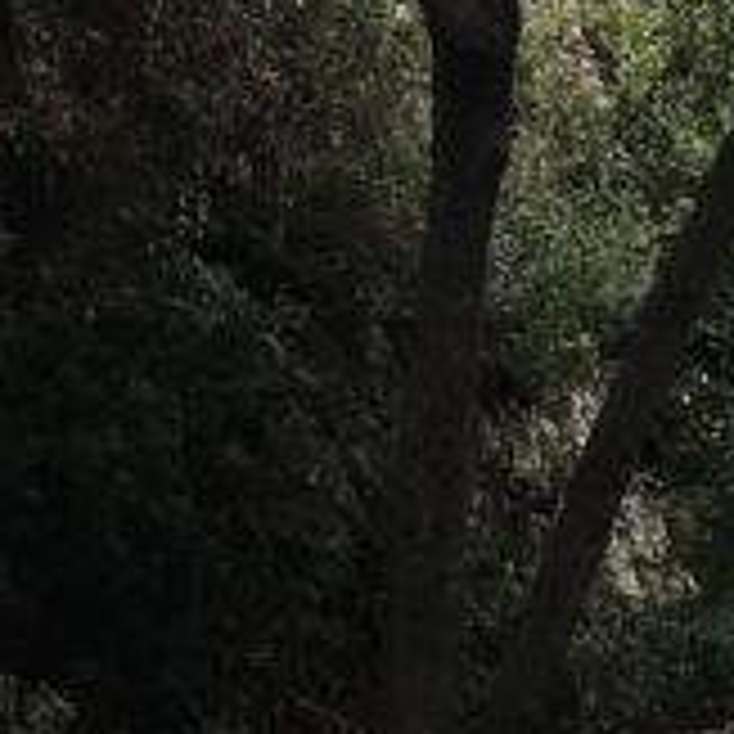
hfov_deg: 10.1
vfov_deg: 10.5
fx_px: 3862
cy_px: 1036
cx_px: 1432
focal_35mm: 161
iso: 25
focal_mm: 4.15
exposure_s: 1/119
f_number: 2.2
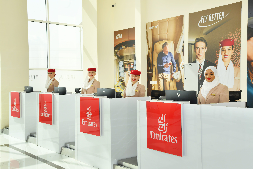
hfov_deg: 42.7
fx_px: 323
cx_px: 126
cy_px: 84
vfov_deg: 29.2
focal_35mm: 46
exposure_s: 1/100
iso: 500
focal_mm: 46
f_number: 10
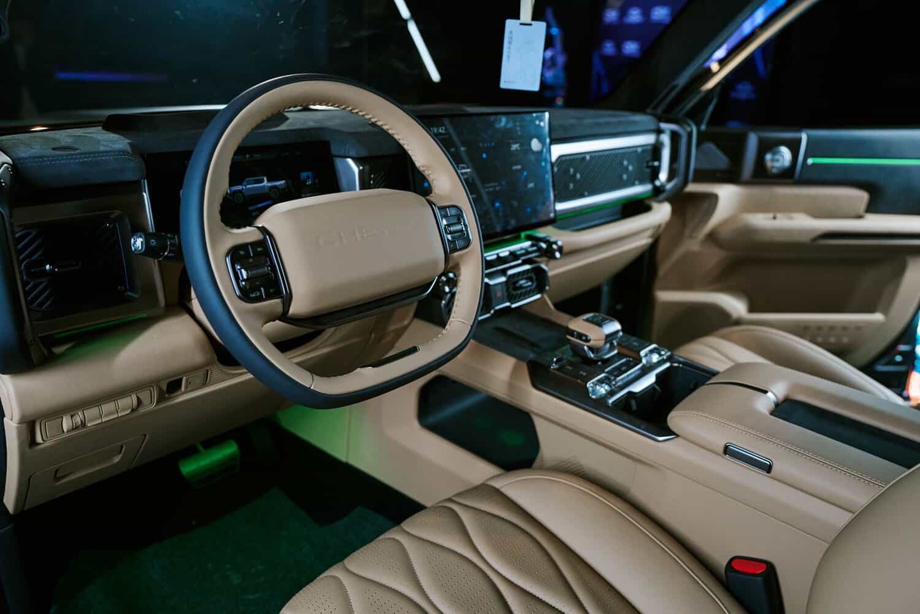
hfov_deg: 71.5
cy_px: 307
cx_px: 460
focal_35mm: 25
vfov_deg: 51.3
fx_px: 639
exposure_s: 1/50
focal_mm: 25
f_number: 2.8
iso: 1600
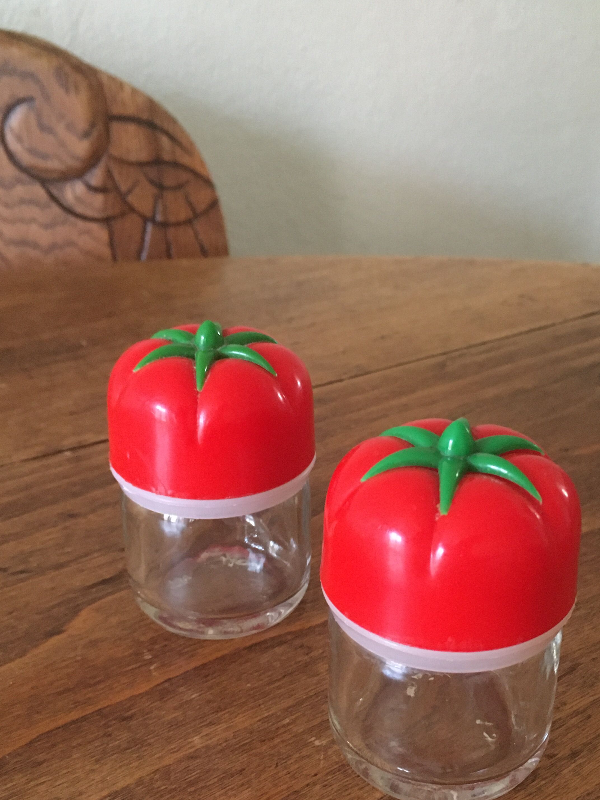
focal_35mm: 41
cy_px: 498
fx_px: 948
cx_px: 343
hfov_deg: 35.1
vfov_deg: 45.4
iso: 250
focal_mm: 4.15
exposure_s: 1/17
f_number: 2.2
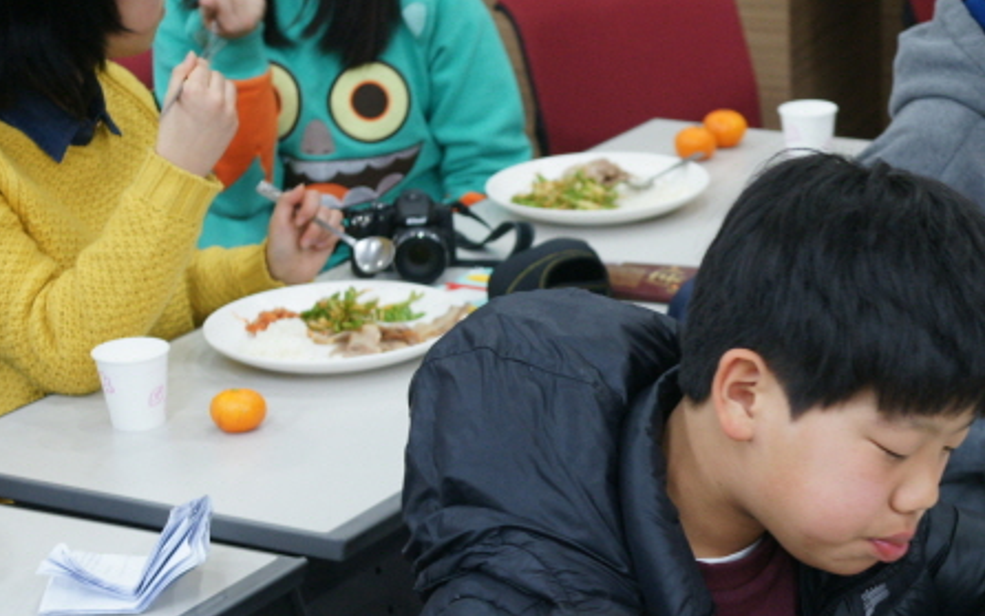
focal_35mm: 96
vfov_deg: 13.6
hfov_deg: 21.4
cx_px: 764
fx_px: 2578
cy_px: 503
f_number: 4.5
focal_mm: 40
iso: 800
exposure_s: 1/25
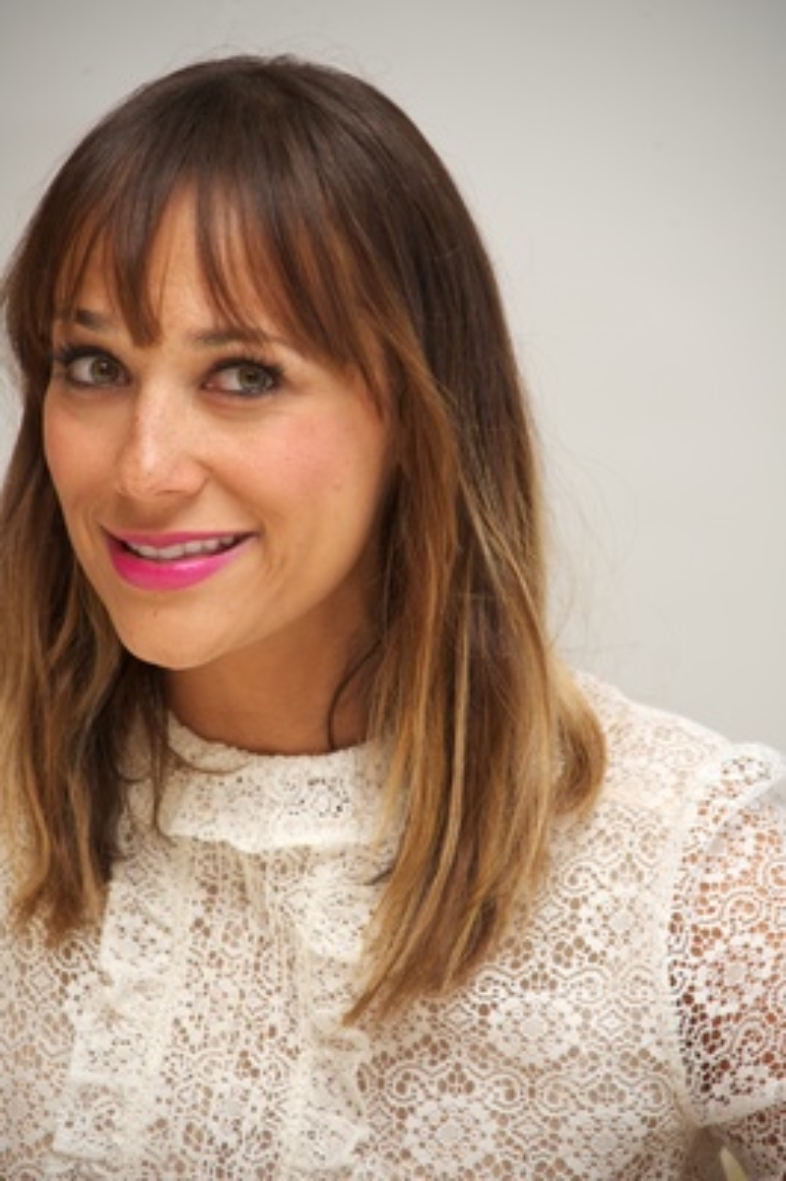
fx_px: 6561
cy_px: 590
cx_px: 393
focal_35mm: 200
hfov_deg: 6.9
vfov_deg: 10.3
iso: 500
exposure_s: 1/60
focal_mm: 200
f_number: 5.6
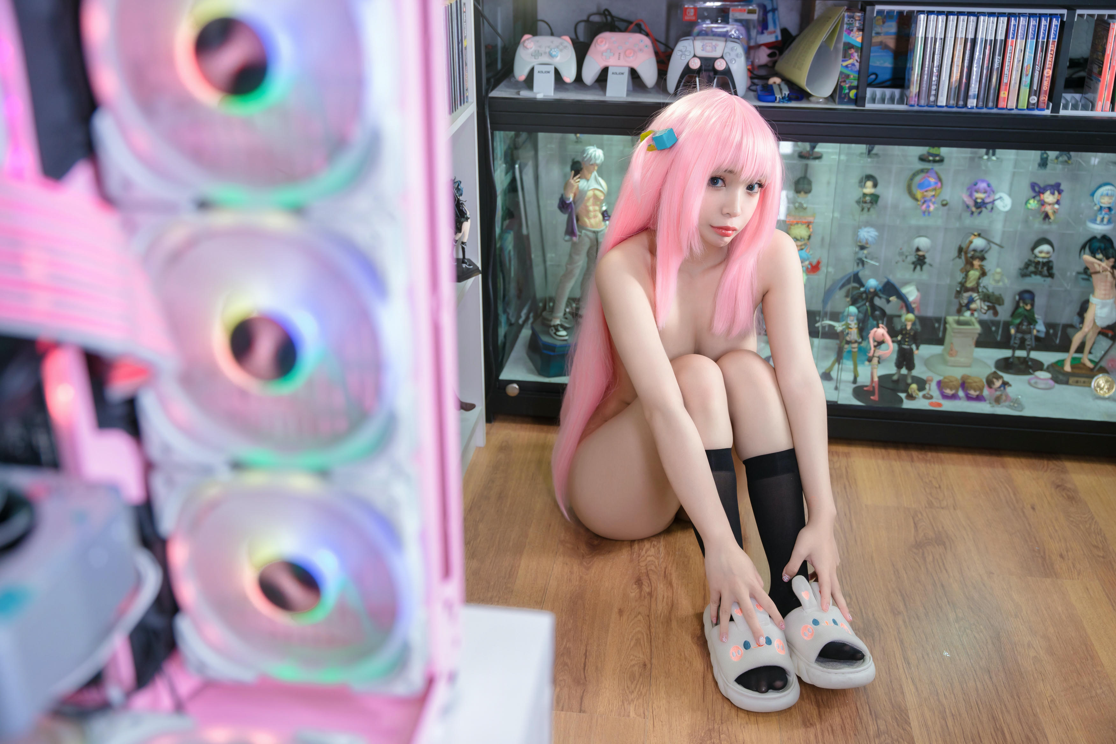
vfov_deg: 36.6
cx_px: 558
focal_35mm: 36
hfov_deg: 52.8
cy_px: 372
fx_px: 1125
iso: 640
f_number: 3.5
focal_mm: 36.3
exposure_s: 1/100
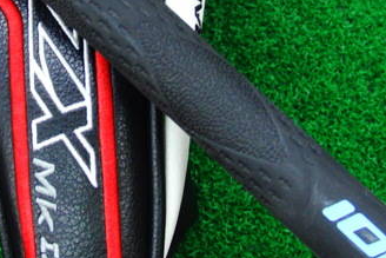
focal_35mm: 75
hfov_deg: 26.8
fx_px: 804
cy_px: 35
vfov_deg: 18.0
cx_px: 124
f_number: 3.6
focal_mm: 6.42
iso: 400
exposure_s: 1/40
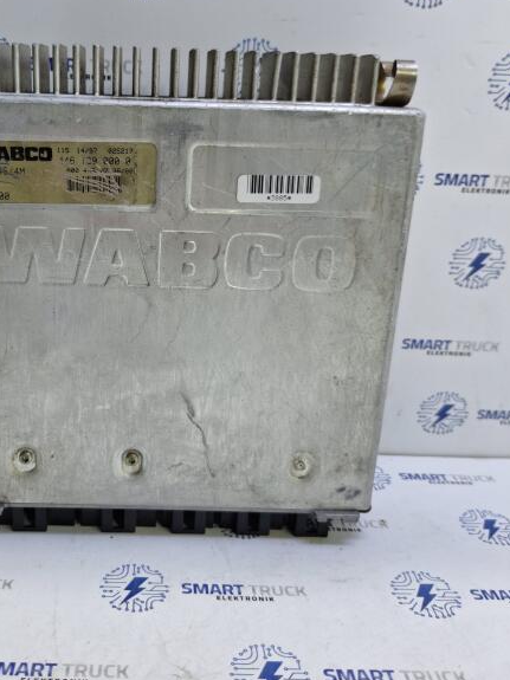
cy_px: 286
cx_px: 161
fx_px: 629
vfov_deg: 56.6
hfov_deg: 43.4
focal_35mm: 32
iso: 50
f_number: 1.8
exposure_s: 1/50
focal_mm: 5.54
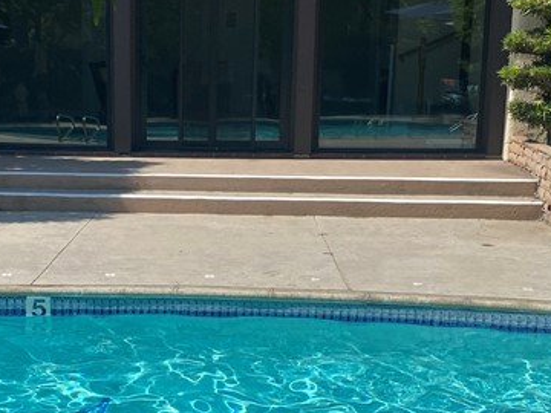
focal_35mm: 74
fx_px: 1178
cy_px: 353
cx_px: 179
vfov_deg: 19.6
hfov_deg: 26.2
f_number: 1.8
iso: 32
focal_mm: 4.25
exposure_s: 1/4115
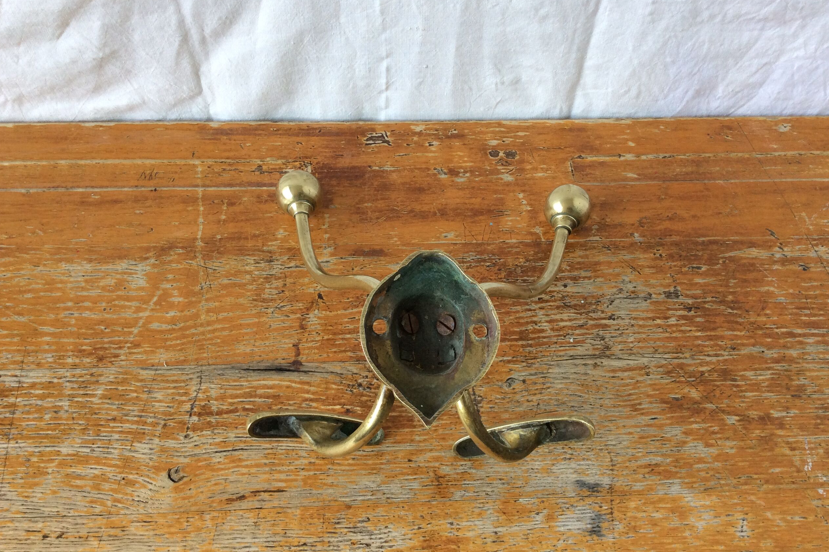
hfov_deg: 55.8
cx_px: 419
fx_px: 783
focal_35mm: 34
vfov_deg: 38.8
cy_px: 302
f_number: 2.4
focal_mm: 3.3
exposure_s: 1/100
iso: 40
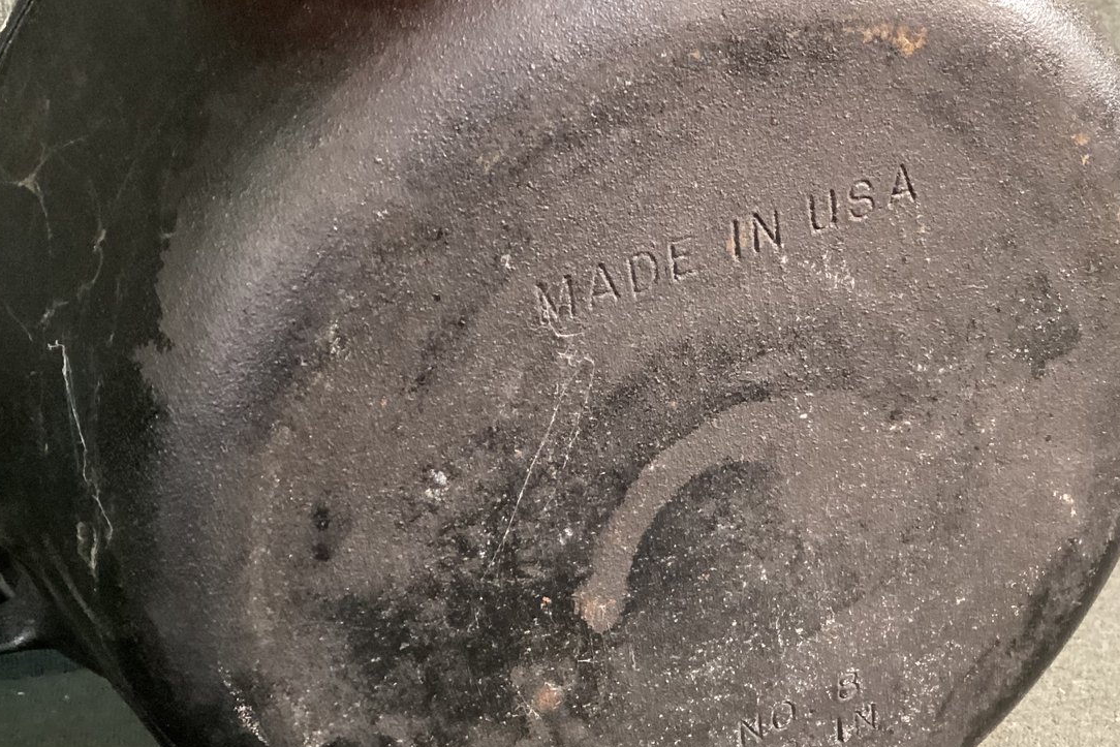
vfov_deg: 29.9
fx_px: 1400
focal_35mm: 45
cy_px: 354
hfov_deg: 43.2
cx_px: 703
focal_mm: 3.3
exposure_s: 1/30
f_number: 2.4
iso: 500
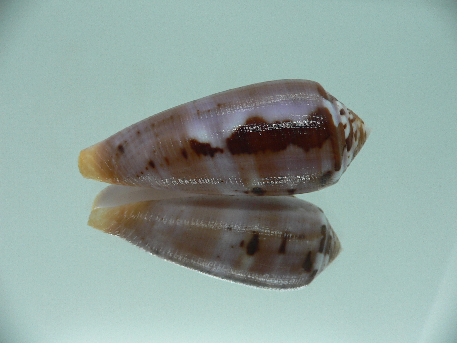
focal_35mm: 35
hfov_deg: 52.6
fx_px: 462
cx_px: 228
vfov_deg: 40.7
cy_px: 172
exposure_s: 1/60
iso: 80
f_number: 2.8
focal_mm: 4.6
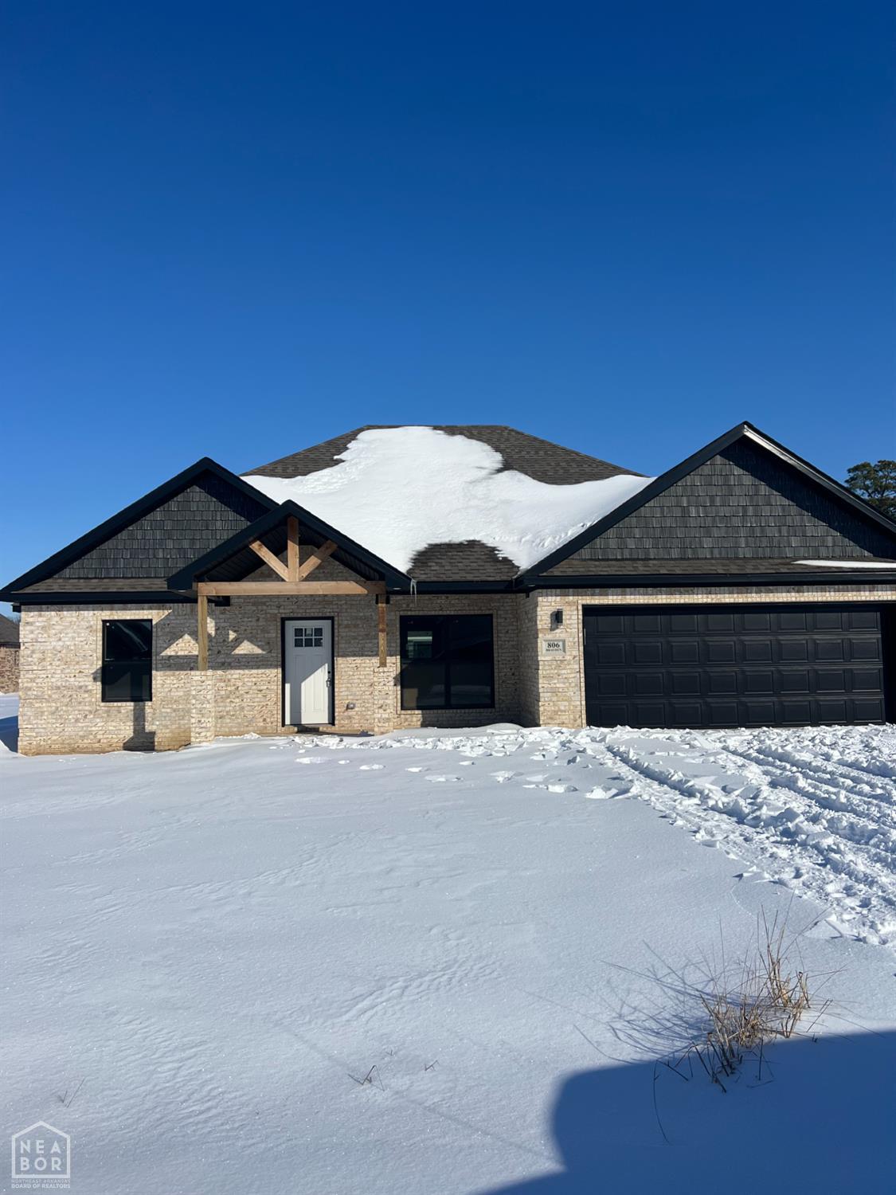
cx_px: 448
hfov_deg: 53.1
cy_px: 598
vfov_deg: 67.3
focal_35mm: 26
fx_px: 897
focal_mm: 5.7
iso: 50
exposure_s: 1/12658
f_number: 1.5
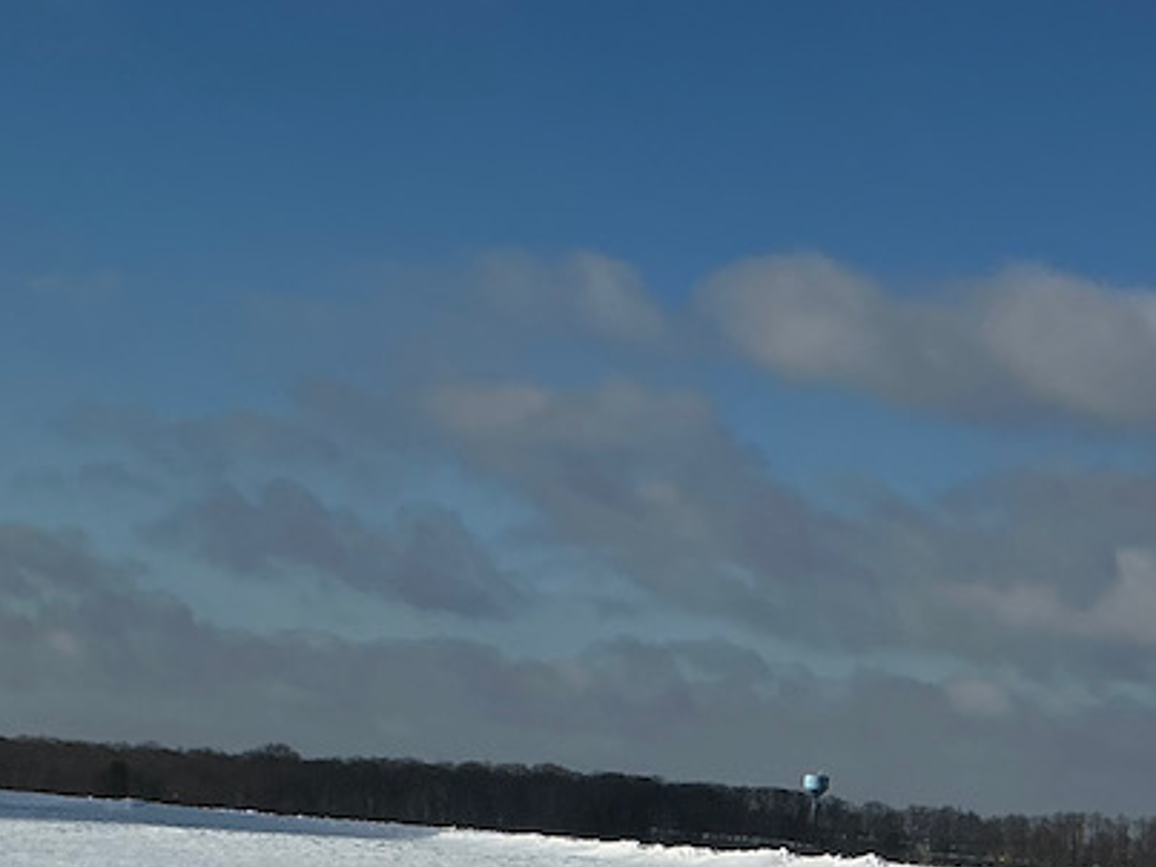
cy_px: 1361
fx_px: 2971
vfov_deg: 15.2
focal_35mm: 89
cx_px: 818
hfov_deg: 21.9
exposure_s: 1/6536
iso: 25
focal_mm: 3
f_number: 1.8
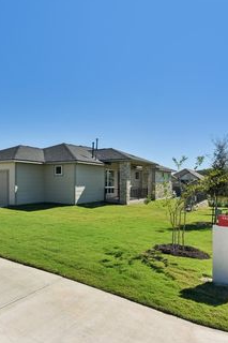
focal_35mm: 25
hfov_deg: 50.1
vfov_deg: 71.5
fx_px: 238
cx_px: 72
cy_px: 173
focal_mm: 16
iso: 400
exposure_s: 1/3200
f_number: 8
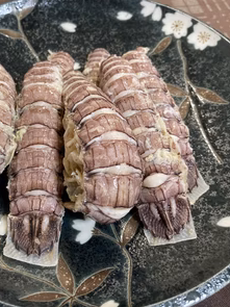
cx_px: 70
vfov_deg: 49.0
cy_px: 152
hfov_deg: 37.1
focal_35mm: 38
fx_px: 337
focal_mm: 3.99
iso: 200
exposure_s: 1/52
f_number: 1.8
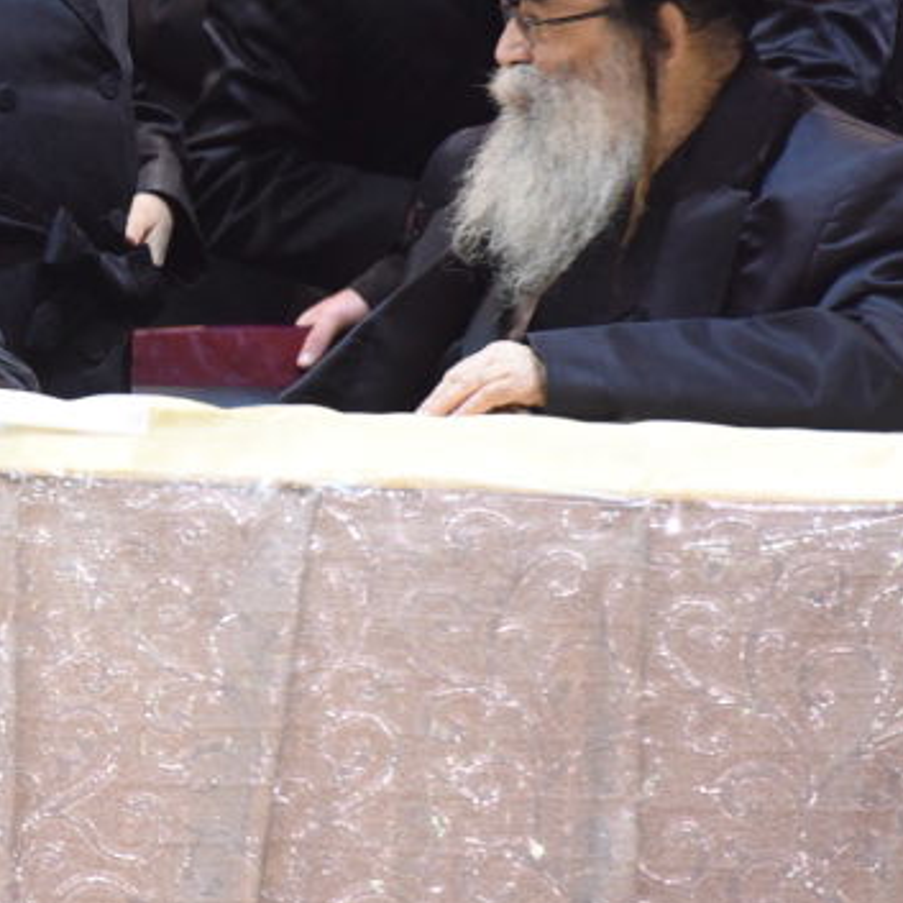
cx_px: -333
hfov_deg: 3.5
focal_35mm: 493
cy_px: 134
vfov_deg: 3.6
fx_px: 14550
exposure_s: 1/125
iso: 3200
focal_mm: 200
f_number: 4.5
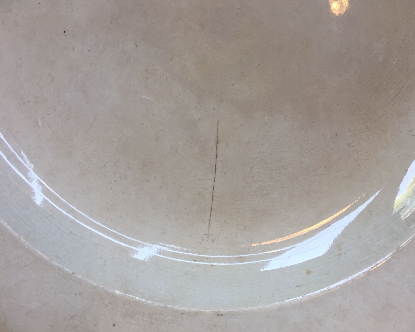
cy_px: 166
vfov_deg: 47.1
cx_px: 216
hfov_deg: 57.2
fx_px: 381
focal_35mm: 31
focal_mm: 4.15
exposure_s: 1/33
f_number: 2.2
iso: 40
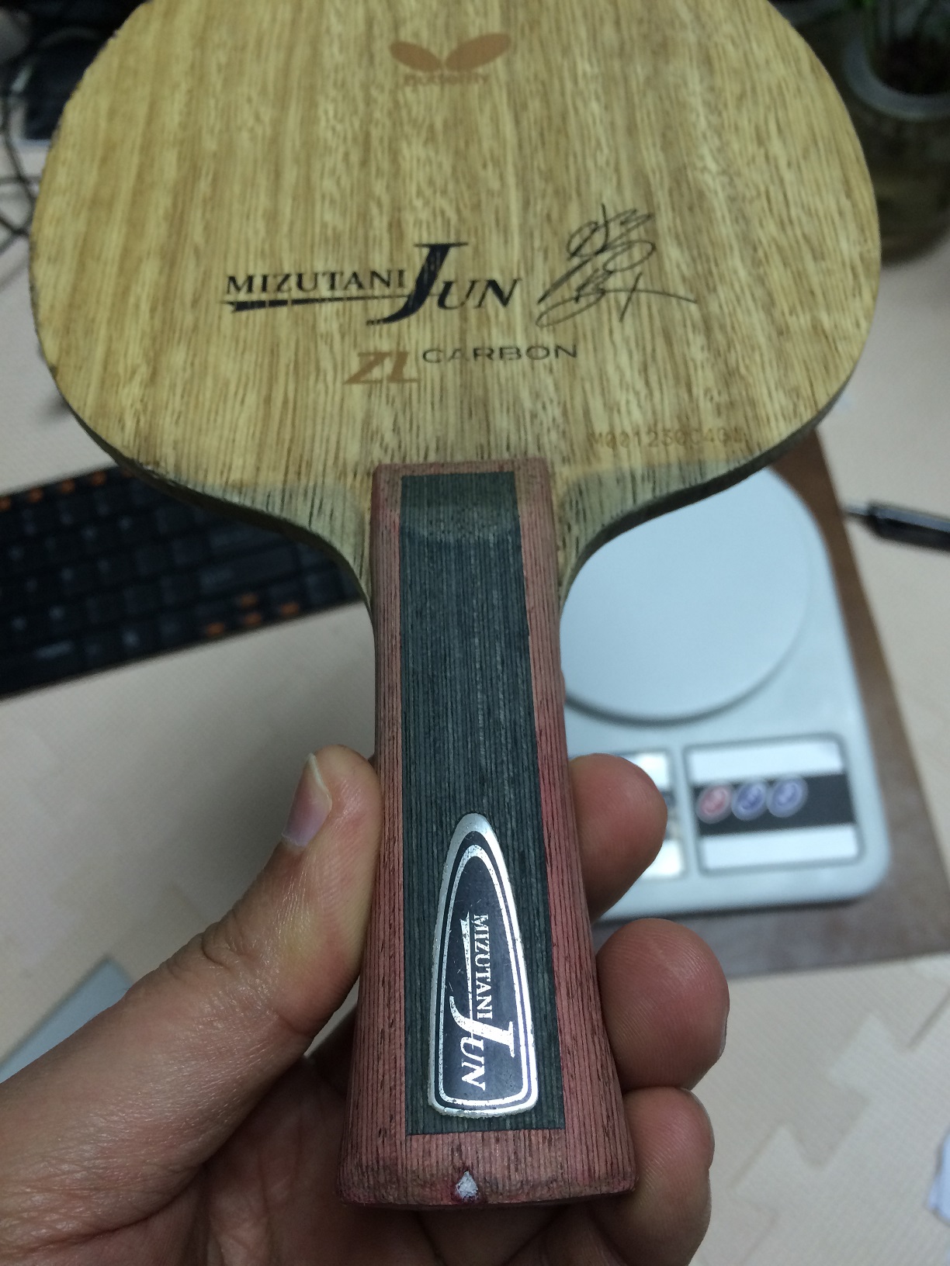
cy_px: 633
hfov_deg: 48.2
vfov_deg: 61.7
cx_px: 475
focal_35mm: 29
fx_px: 1061
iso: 125
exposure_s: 1/33
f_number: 2.2
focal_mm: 4.15
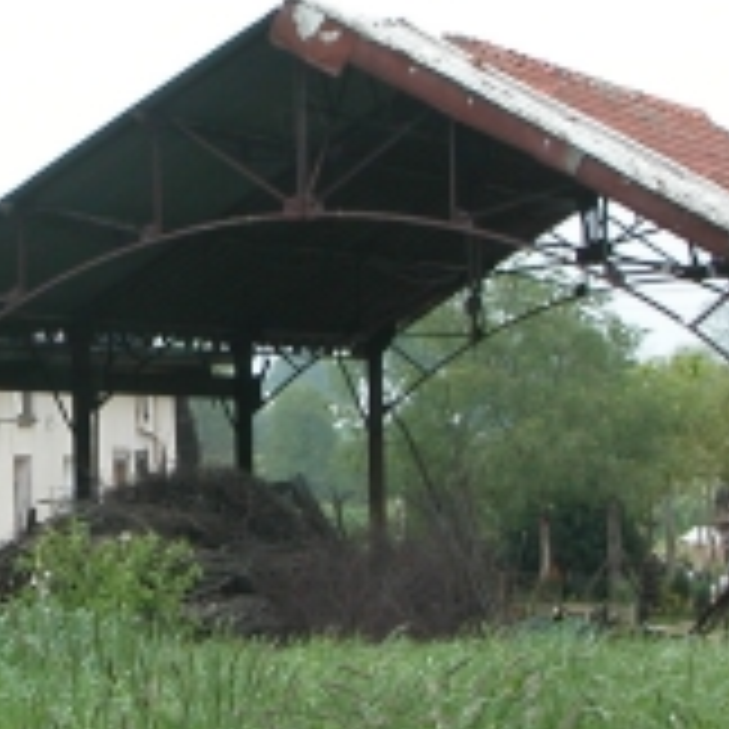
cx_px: -22
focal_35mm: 171
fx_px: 4074
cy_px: 284
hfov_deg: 10.1
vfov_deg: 10.2
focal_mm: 11.6
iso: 100
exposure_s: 1/140
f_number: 5.3
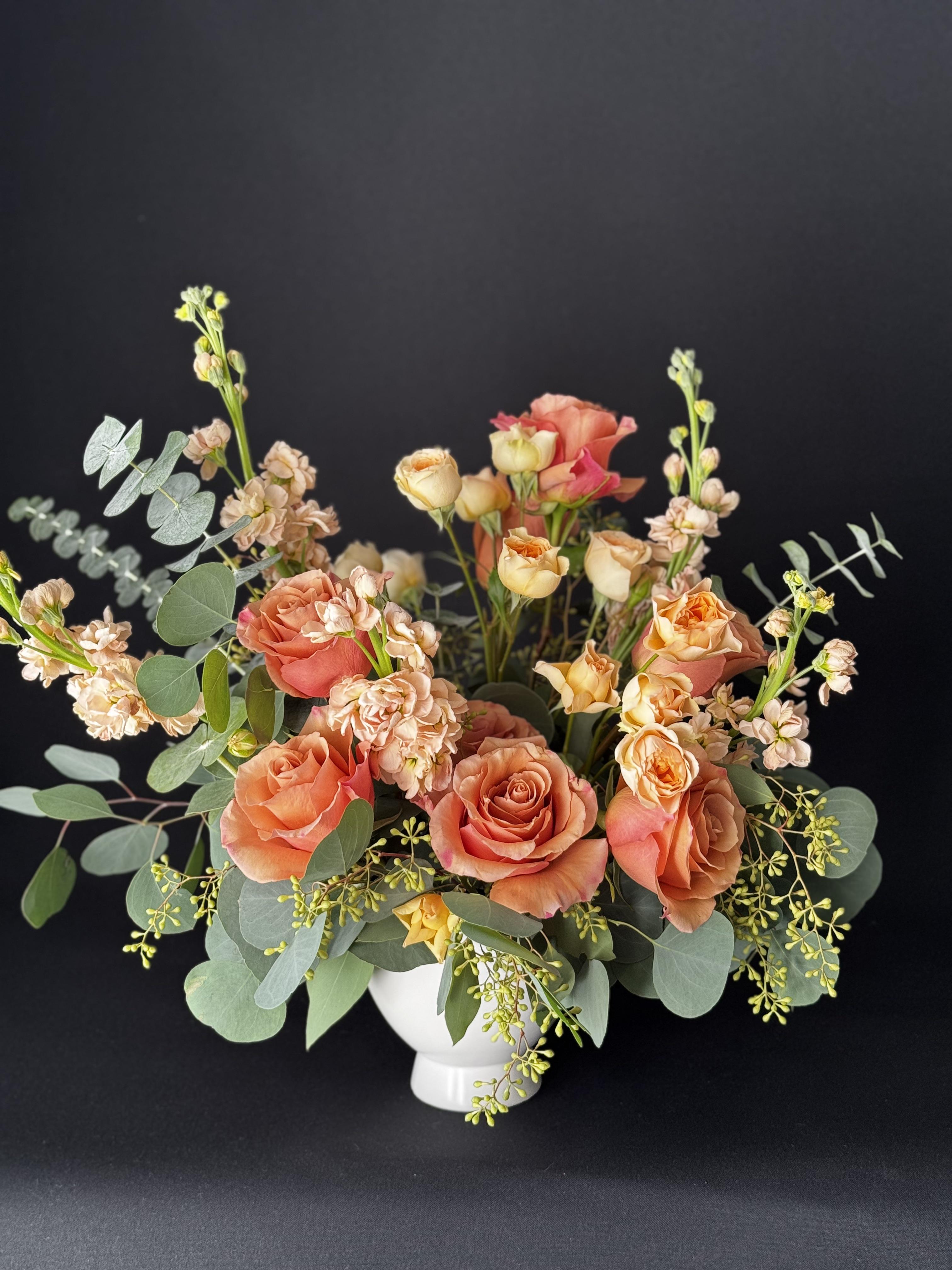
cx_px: 476
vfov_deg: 39.7
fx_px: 1760
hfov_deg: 30.3
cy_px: 635
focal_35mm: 48
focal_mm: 6.76
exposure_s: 1/84
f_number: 1.78
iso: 100
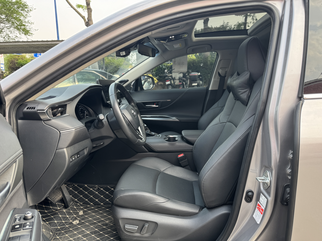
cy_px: 120
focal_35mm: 24
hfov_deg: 71.6
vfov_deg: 56.8
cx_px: 161
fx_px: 223
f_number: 1.78
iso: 64
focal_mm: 6.76
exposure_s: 1/176
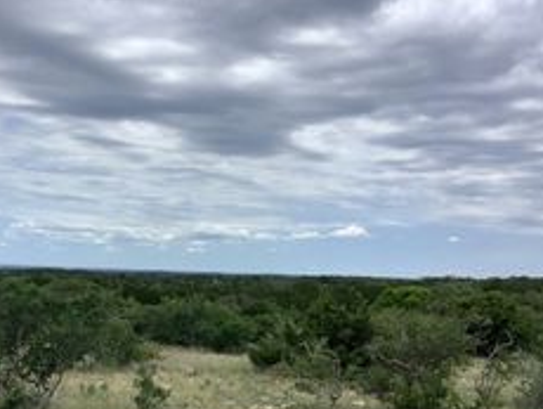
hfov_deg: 32.8
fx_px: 911
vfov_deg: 25.1
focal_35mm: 58
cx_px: 162
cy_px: 287
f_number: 2.4
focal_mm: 3.3
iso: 25
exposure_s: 1/1942
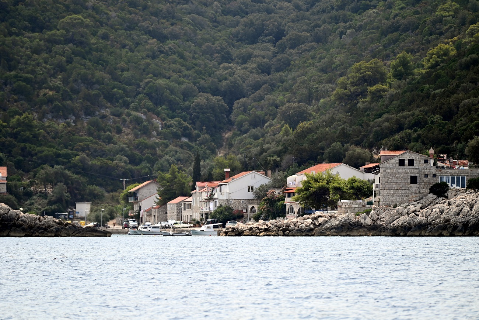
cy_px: 160
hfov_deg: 9.4
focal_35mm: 220
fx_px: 2927
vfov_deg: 6.2
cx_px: 240
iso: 200
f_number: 5.6
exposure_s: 1/1000
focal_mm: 220
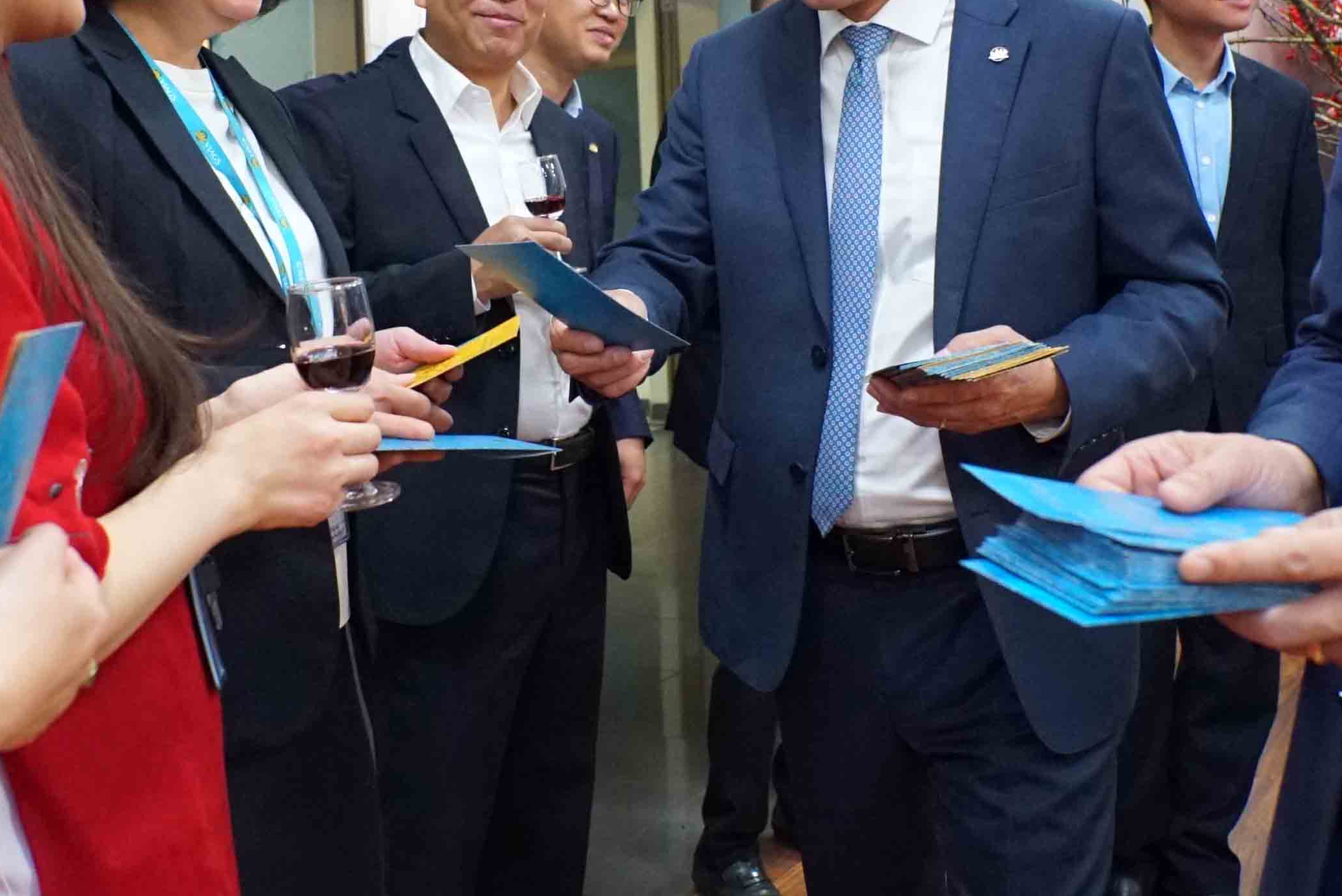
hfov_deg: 40.2
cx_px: 571
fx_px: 1827
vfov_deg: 27.0
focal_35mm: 49
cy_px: 178
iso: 10000
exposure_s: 1/200
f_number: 5
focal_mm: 24
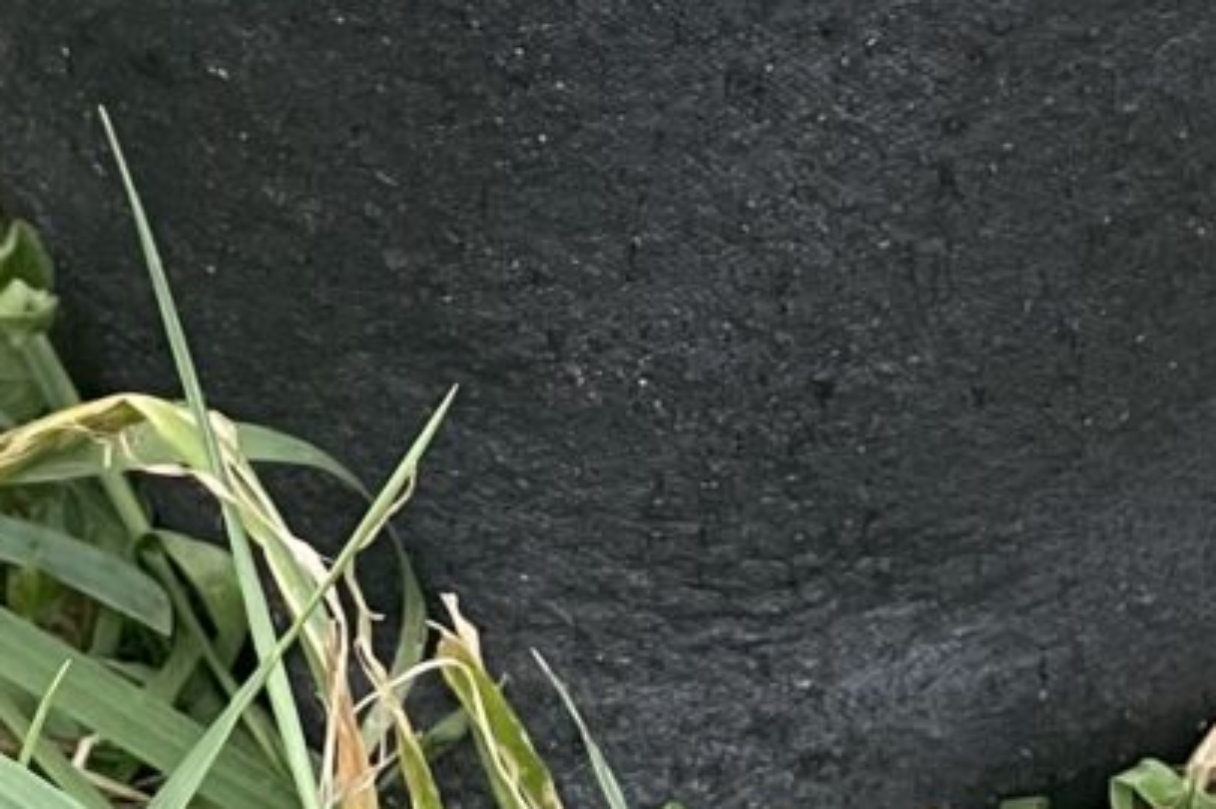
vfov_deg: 9.4
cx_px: 410
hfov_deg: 16.0
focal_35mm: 128
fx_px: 4320
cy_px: -1222
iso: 125
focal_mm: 4.2
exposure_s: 1/67
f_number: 1.6
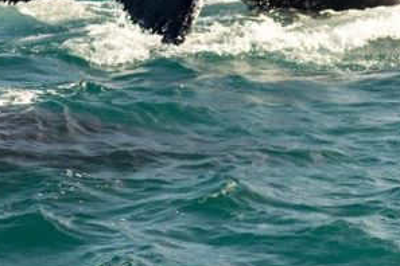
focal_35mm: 400
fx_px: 4444
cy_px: 28
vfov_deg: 3.4
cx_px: 253
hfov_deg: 5.2
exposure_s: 1/500
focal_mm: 110
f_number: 5.6
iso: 100
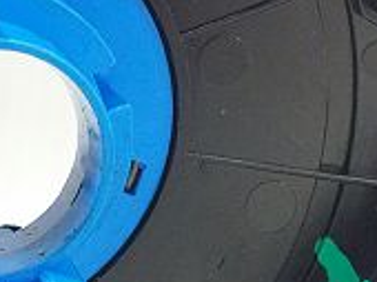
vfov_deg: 7.8
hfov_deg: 10.3
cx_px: -7
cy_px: 107
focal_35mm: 191
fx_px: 2077
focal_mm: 4.71
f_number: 1.79
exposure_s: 1/100
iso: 182
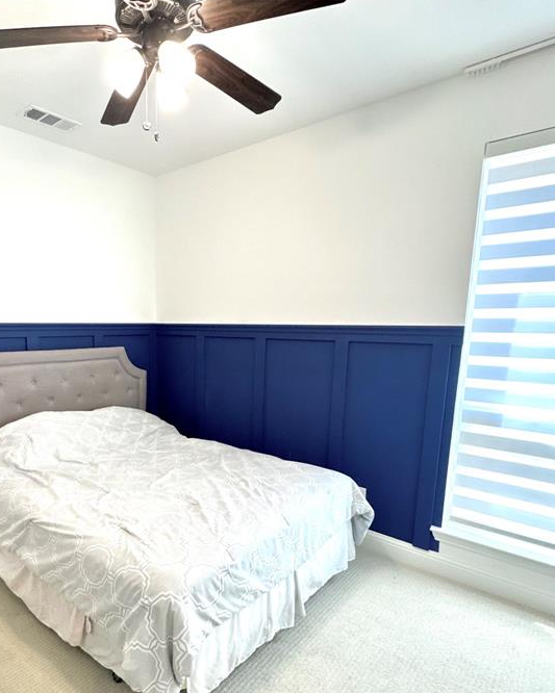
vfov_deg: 77.2
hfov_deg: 64.1
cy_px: 394
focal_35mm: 21
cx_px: 191
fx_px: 431
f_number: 2.2
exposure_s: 1/120
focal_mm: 2.22
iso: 250
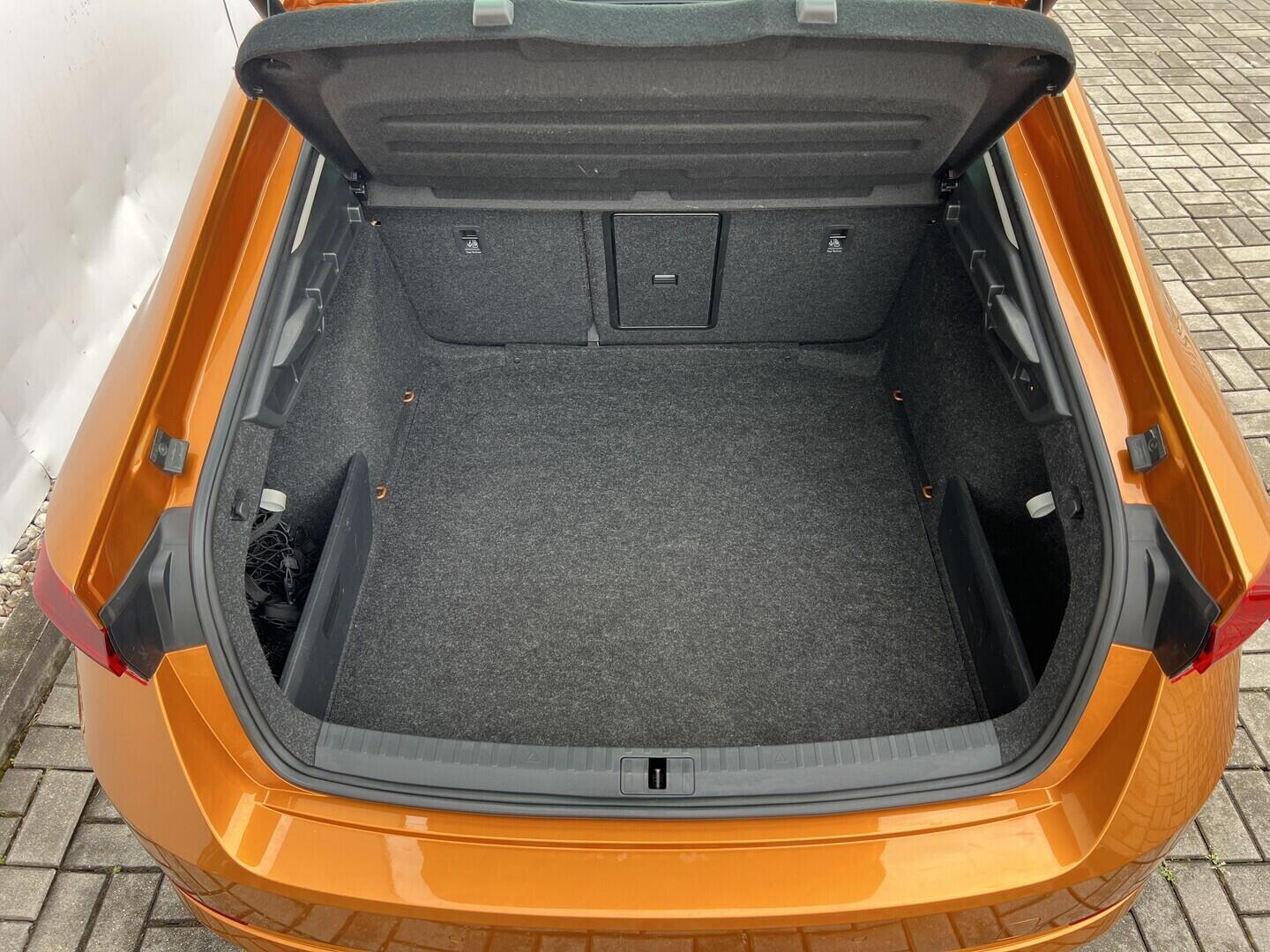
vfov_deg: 53.1
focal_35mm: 26
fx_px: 954
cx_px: 635
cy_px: 476
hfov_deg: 67.3
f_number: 1.5
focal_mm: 5.7
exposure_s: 1/171
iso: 50
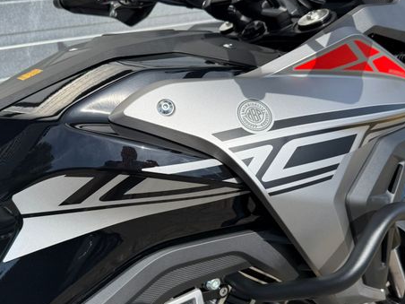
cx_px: 172
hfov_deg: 53.7
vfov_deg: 41.8
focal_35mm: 34
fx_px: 398
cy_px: 166
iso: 100
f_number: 1.78
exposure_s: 1/4167
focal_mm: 6.76
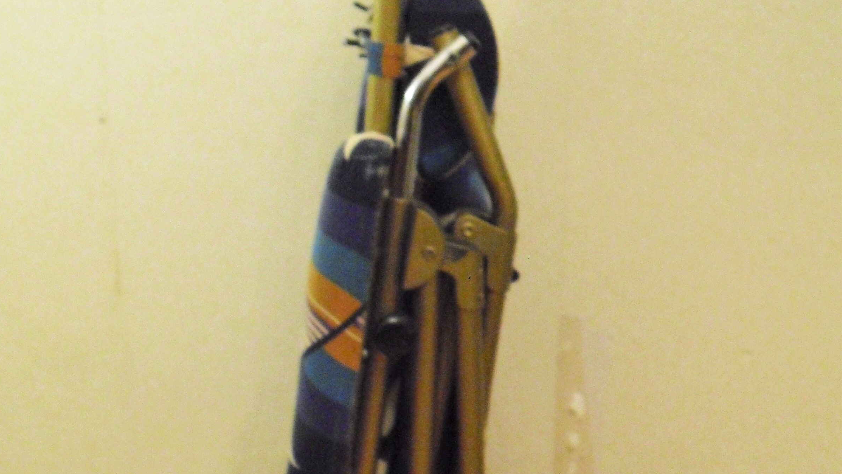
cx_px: 417
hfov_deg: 39.2
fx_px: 1183
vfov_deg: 22.2
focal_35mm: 53
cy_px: 402
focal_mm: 6.3
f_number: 3.1
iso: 800
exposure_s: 1/15
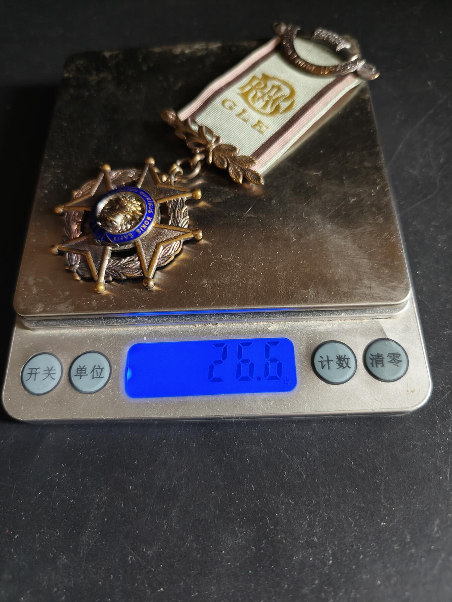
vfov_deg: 73.9
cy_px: 301
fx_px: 400
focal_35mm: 23
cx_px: 226
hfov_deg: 58.9
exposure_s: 1/50
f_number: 1.6
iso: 320
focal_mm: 6.06
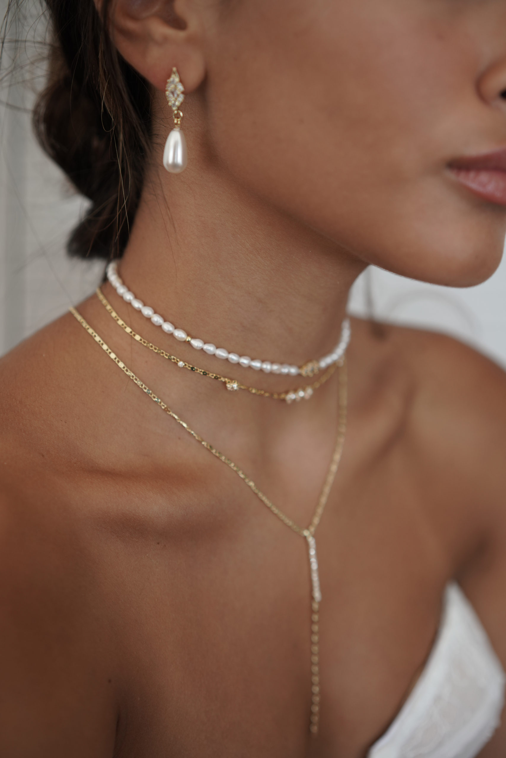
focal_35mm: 55
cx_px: 253
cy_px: 379
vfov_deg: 36.2
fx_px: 1159
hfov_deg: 24.6
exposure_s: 1/200
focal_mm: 55
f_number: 2.8
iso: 400
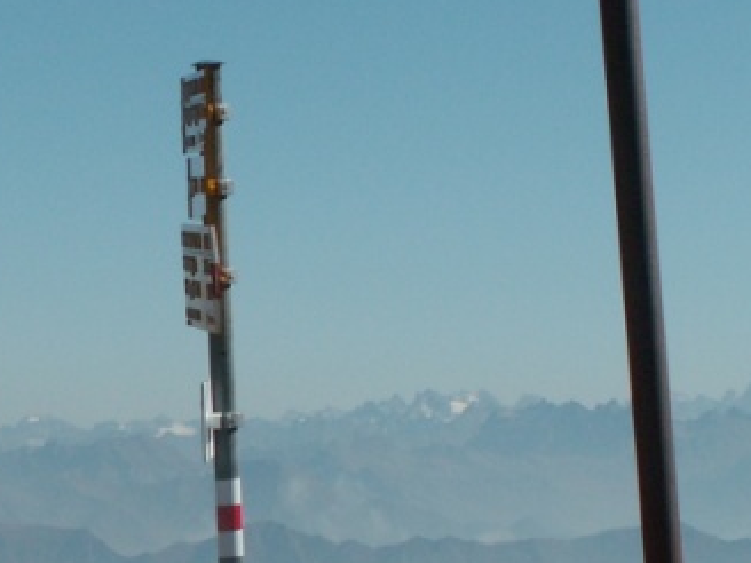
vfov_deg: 8.5
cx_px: 2
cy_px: 391
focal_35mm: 175
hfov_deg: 11.2
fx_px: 3797
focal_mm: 9.3
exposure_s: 1/640
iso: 50
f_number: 5.6
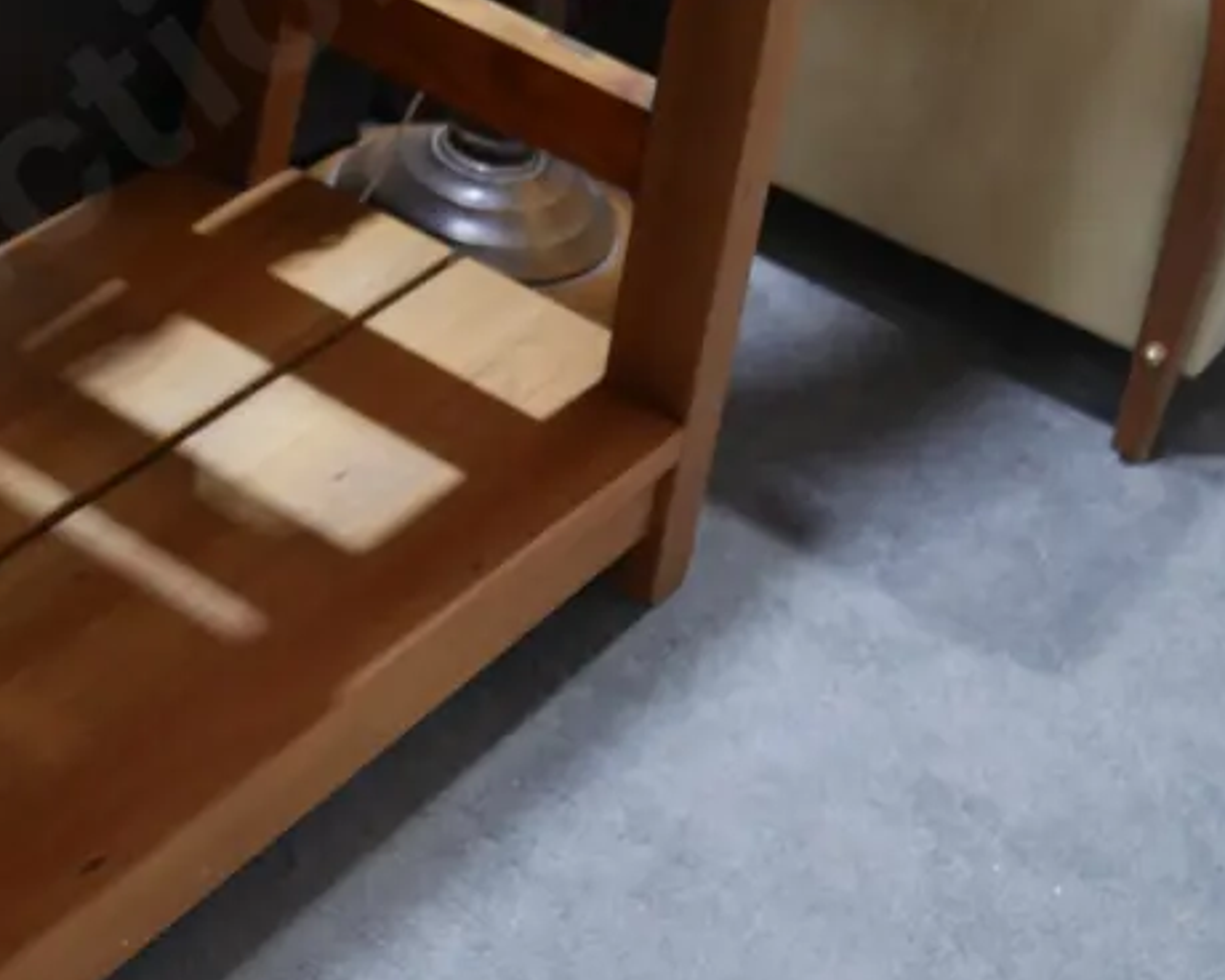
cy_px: 246
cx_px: -43
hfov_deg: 21.1
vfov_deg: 17.6
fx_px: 3154
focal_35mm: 87
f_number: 4.4
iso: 800
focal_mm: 20
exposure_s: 1/60
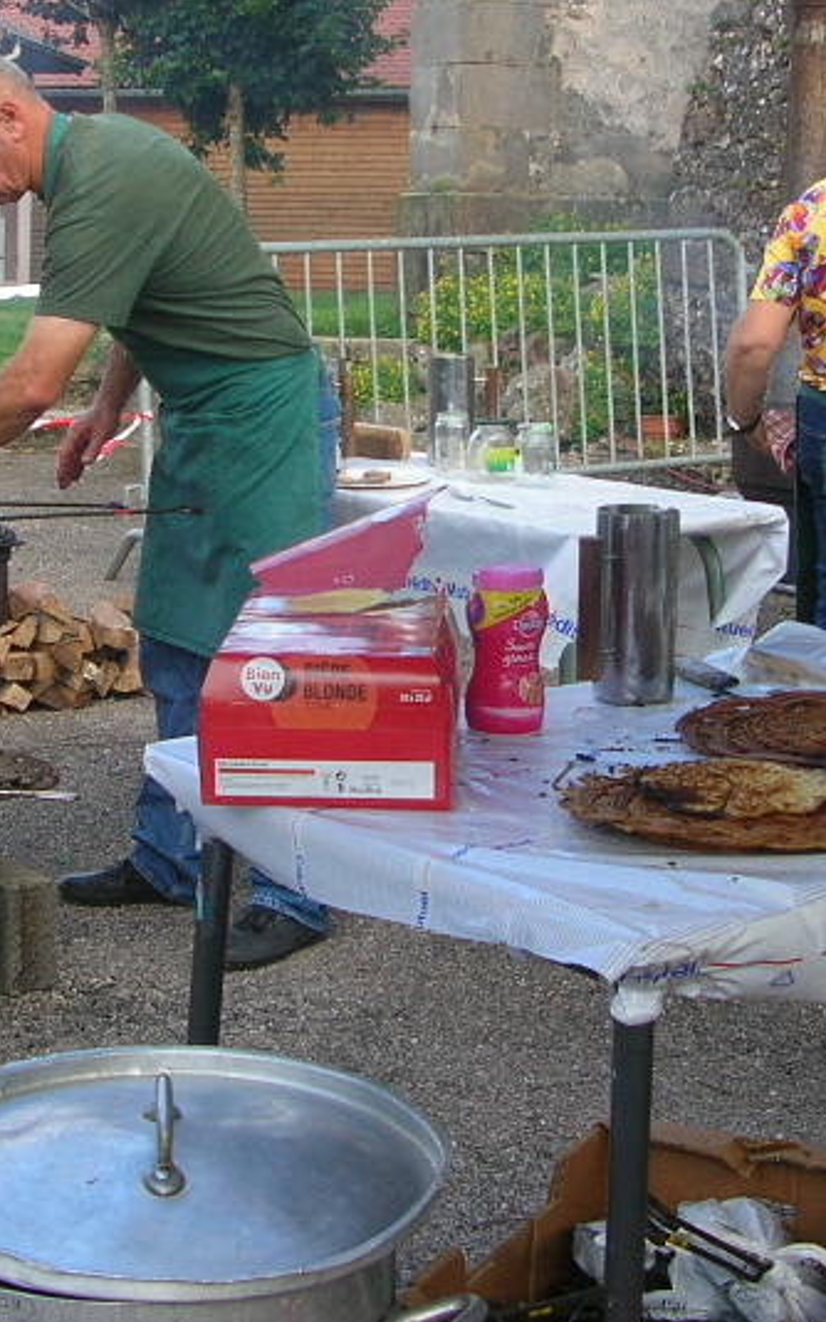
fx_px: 2559
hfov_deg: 18.3
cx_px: 430
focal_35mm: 71
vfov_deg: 28.8
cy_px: 450
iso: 50
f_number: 2.8
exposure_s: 1/136
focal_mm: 5.8
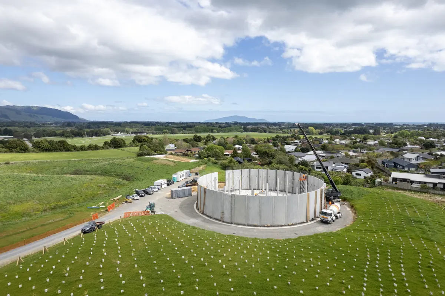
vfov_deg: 57.2
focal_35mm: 22
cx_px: 222
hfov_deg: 78.6
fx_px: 272
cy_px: 148
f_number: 2.8
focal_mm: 8.38
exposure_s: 1/400
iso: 120
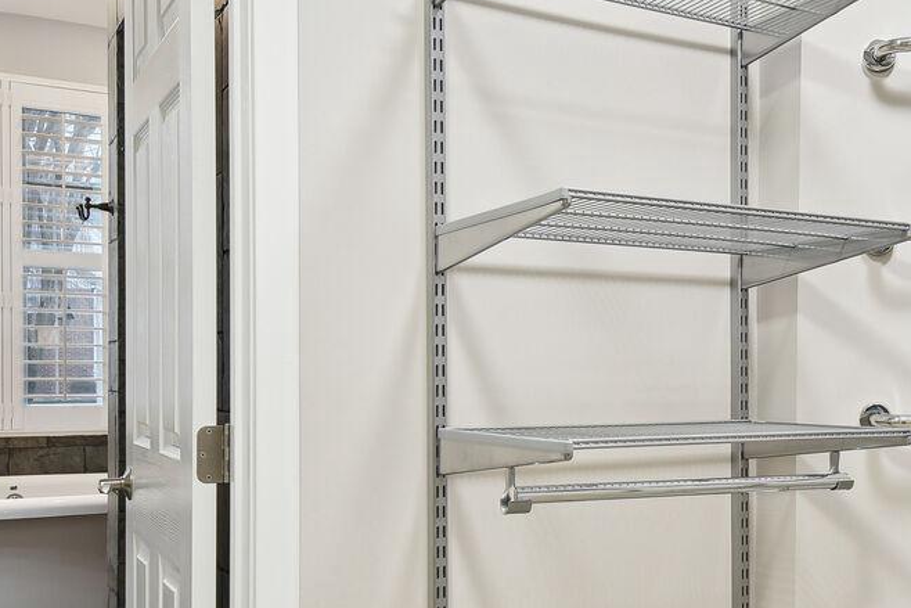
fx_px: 1063
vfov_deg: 31.6
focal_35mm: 42
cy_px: 421
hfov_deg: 45.6
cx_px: 613
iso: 400
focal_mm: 16
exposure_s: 1/4
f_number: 8
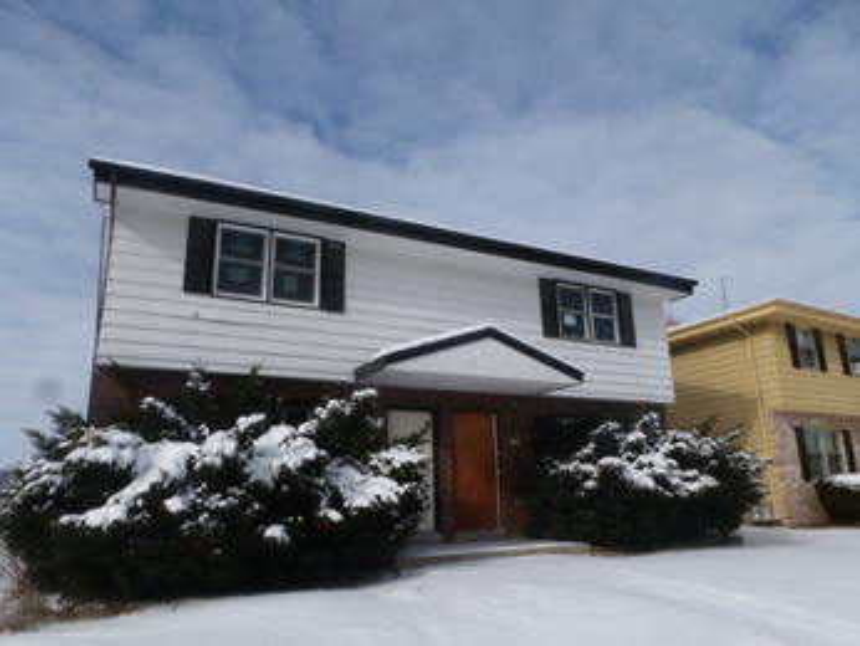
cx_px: 430
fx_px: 597
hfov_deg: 71.6
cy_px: 323
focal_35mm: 24
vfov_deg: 56.9
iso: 100
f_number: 5.6
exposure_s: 1/640
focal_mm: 4.3
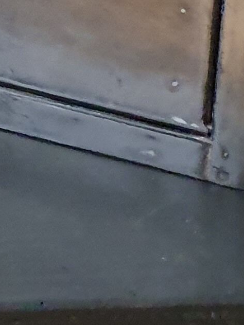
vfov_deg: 10.4
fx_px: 1560
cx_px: -218
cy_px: -438
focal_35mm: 166
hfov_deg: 8.5
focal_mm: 4.32
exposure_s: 1/50
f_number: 1.5
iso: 500
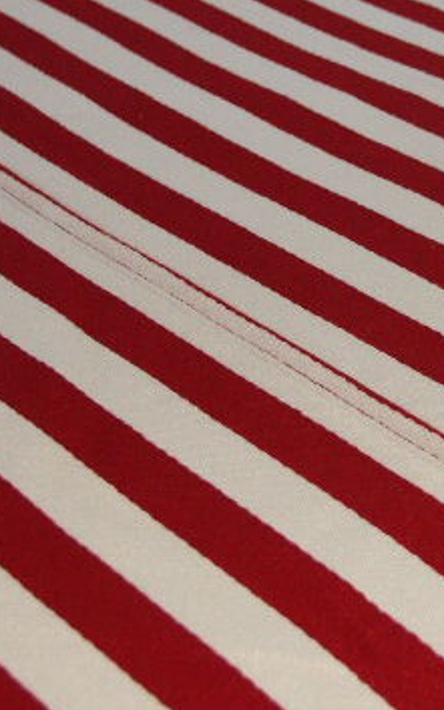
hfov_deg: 17.7
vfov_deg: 28.2
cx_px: 358
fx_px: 1412
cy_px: 348
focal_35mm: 73
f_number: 2.8
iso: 100
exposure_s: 1/50
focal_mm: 9.85
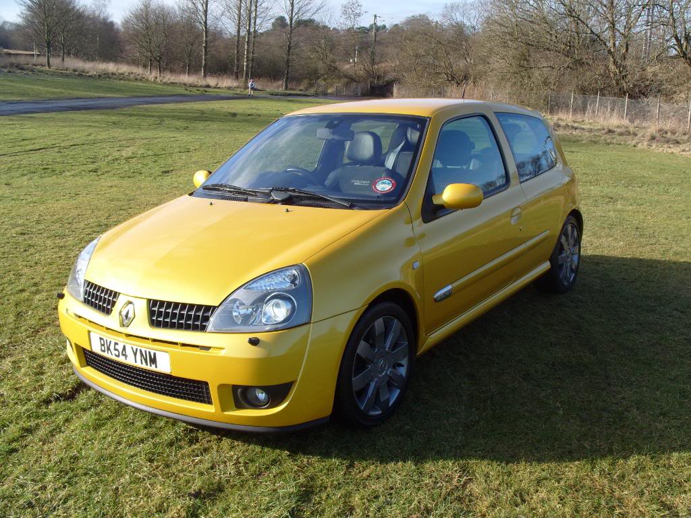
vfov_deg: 40.7
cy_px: 259
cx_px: 346
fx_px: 699
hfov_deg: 52.6
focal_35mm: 35
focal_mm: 7.8
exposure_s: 1/250
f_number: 5.3
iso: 80
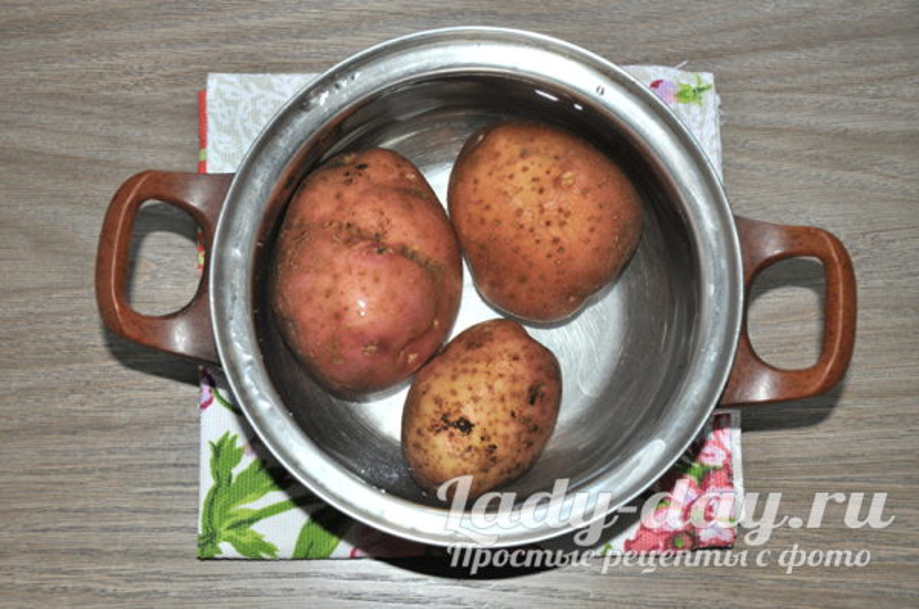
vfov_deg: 23.7
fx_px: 1453
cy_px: 304
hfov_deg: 35.1
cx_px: 460
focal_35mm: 57
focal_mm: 38
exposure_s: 1/60
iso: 800
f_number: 4.5
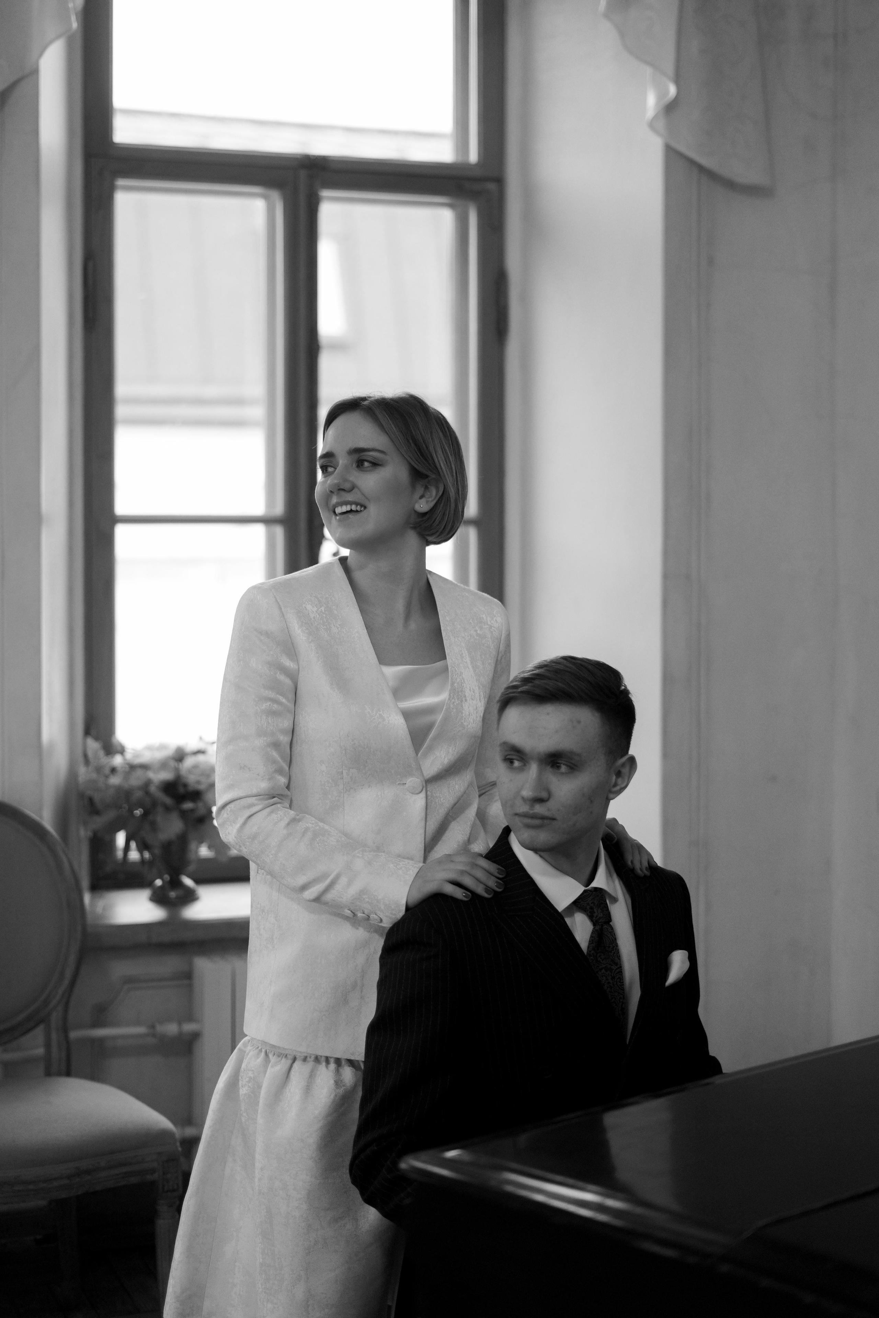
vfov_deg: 39.6
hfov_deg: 27.0
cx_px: 440
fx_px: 1831
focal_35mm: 50
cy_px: 659
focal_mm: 50
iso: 1000
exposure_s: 1/320
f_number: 1.8
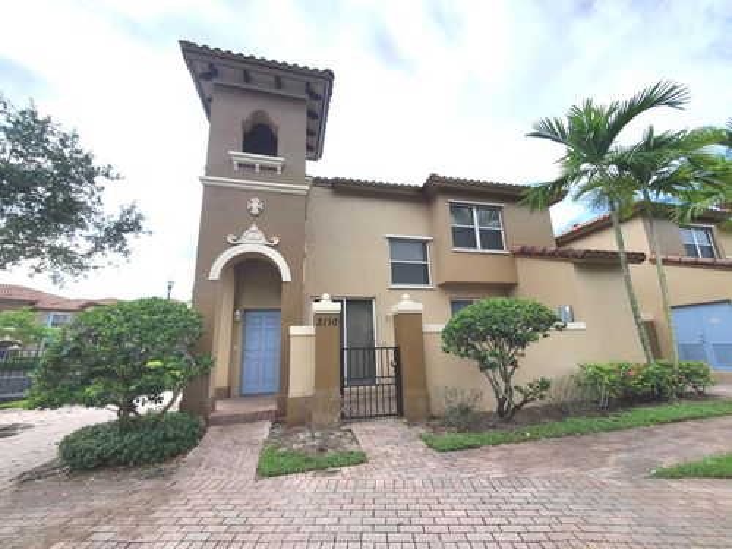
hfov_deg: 106.2
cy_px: 274
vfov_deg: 89.9
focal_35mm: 13
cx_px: 366
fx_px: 275
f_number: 2.2
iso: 50
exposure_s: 1/1879
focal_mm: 1.8
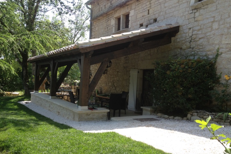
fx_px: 237
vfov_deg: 35.9
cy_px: 85
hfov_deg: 51.9
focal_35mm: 37
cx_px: 116
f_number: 2.4
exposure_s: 1/575
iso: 50
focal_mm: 4.28
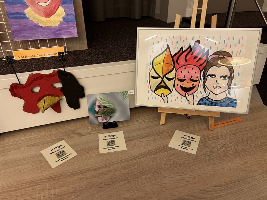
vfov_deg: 53.1
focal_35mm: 26
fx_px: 201
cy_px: 100
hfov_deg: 67.3
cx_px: 134
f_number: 1.5
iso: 200
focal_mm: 5.7
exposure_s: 1/50
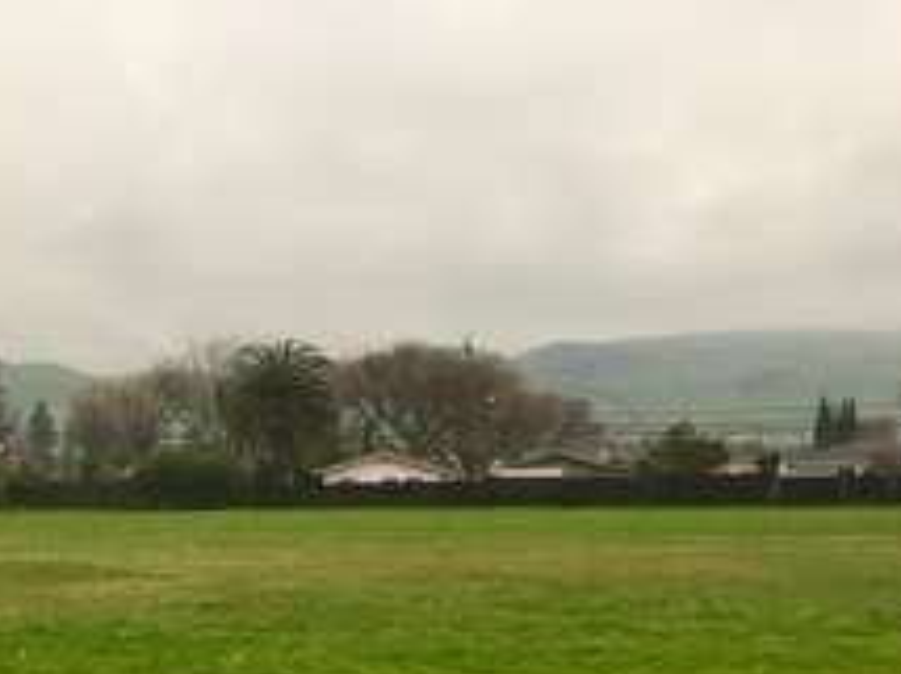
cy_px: 624
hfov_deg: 34.0
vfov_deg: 26.0
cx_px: 126
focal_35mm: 54
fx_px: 1405
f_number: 2.2
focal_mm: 4.15
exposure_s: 1/40
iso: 25
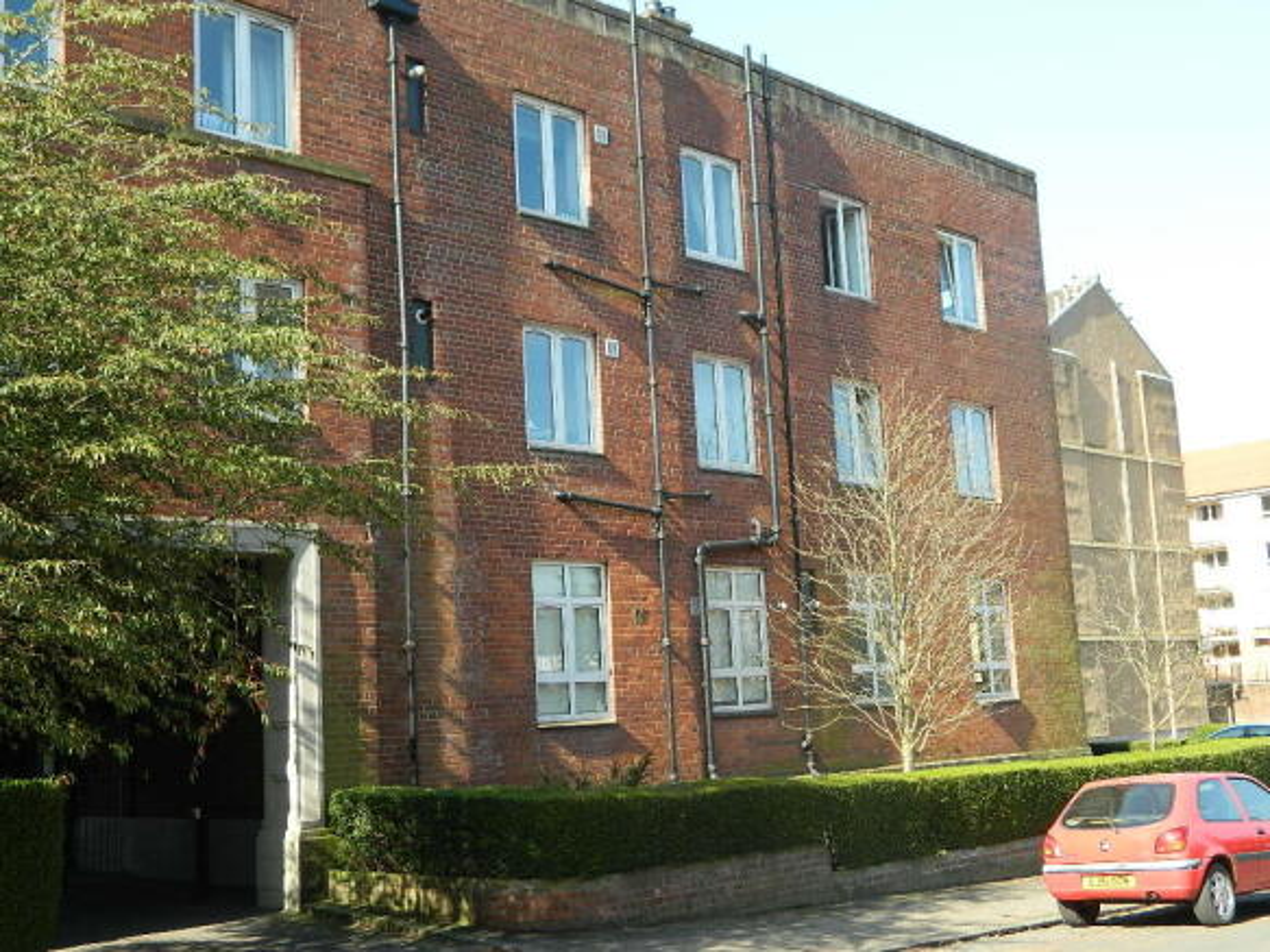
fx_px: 1504
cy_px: 476
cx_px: 635
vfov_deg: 35.1
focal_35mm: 41
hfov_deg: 45.8
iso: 80
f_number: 3.5
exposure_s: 1/160
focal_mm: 7.3
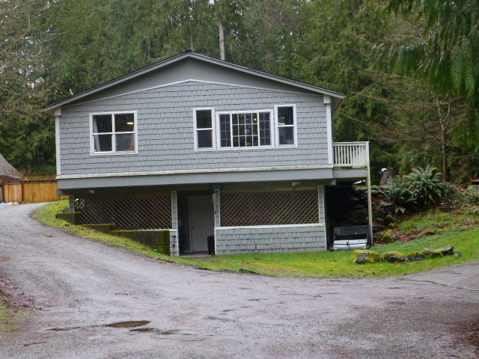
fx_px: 747
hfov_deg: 35.5
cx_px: 240
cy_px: 180
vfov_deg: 27.0
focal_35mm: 54
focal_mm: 9.7
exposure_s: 1/60
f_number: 4.6
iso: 125
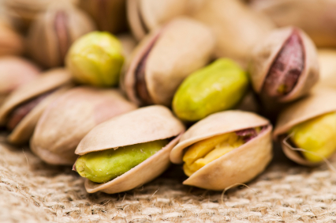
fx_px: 1467
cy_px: 112
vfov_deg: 8.7
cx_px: 168
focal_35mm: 158
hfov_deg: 13.1
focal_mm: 105
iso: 100
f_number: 9
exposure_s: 1/250
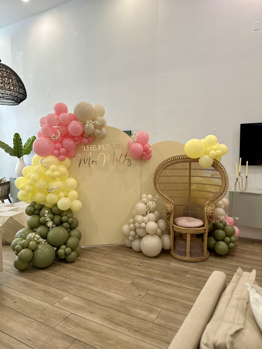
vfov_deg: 71.6
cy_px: 174
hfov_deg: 56.8
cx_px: 131
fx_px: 242
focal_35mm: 24
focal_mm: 6.86
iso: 160
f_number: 1.78
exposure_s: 1/60
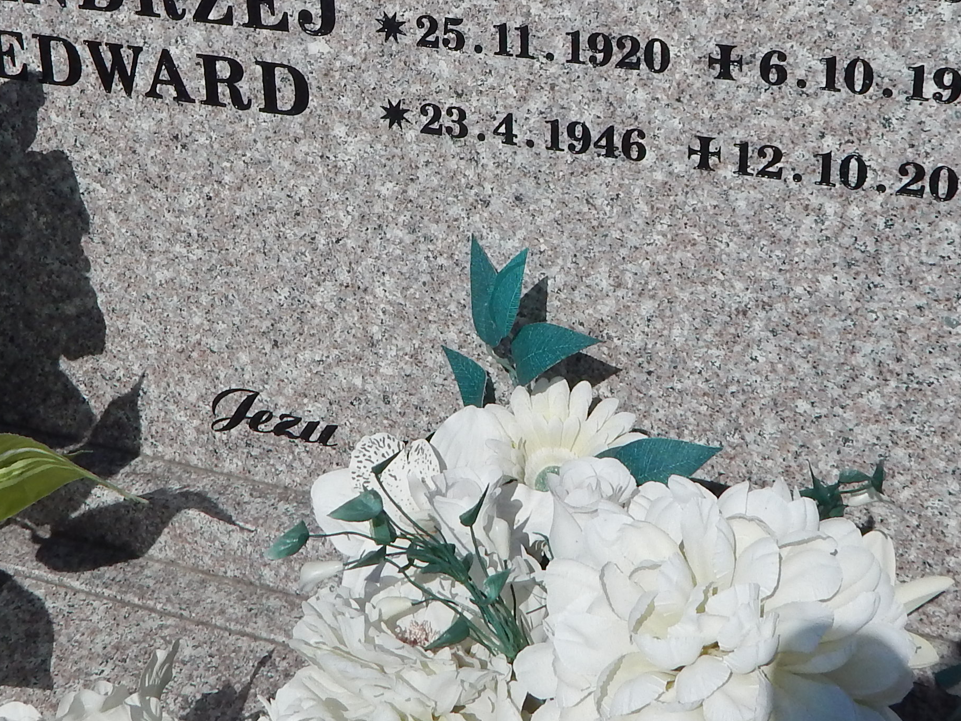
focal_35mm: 58
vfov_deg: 24.4
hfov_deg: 33.2
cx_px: 431
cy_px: 56
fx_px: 1610
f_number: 6
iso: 125
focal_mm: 4
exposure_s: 1/1500
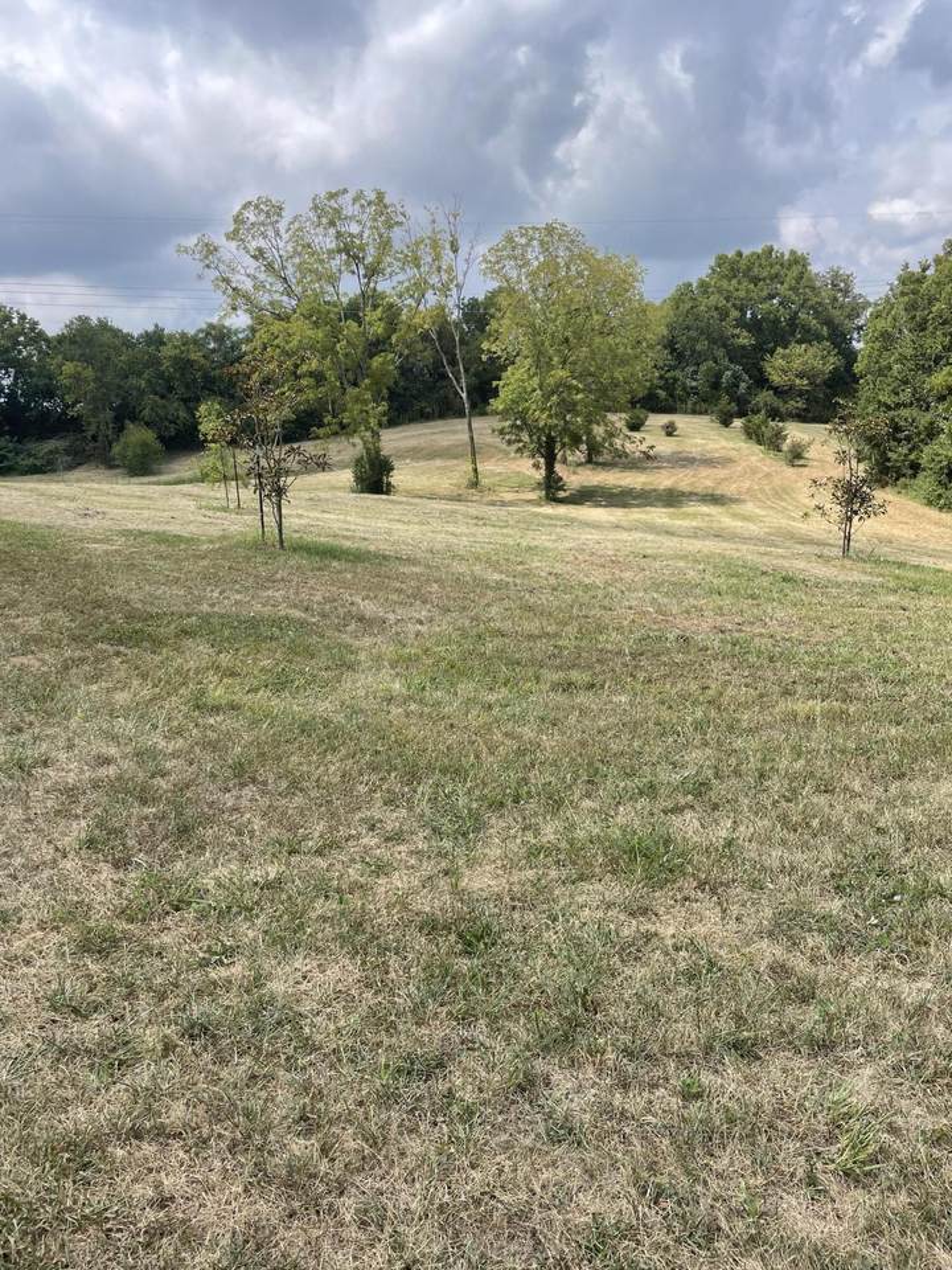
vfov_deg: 67.3
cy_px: 635
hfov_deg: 53.1
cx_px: 476
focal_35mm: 26
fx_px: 953
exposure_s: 1/2451
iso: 32
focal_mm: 4.2
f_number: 1.6
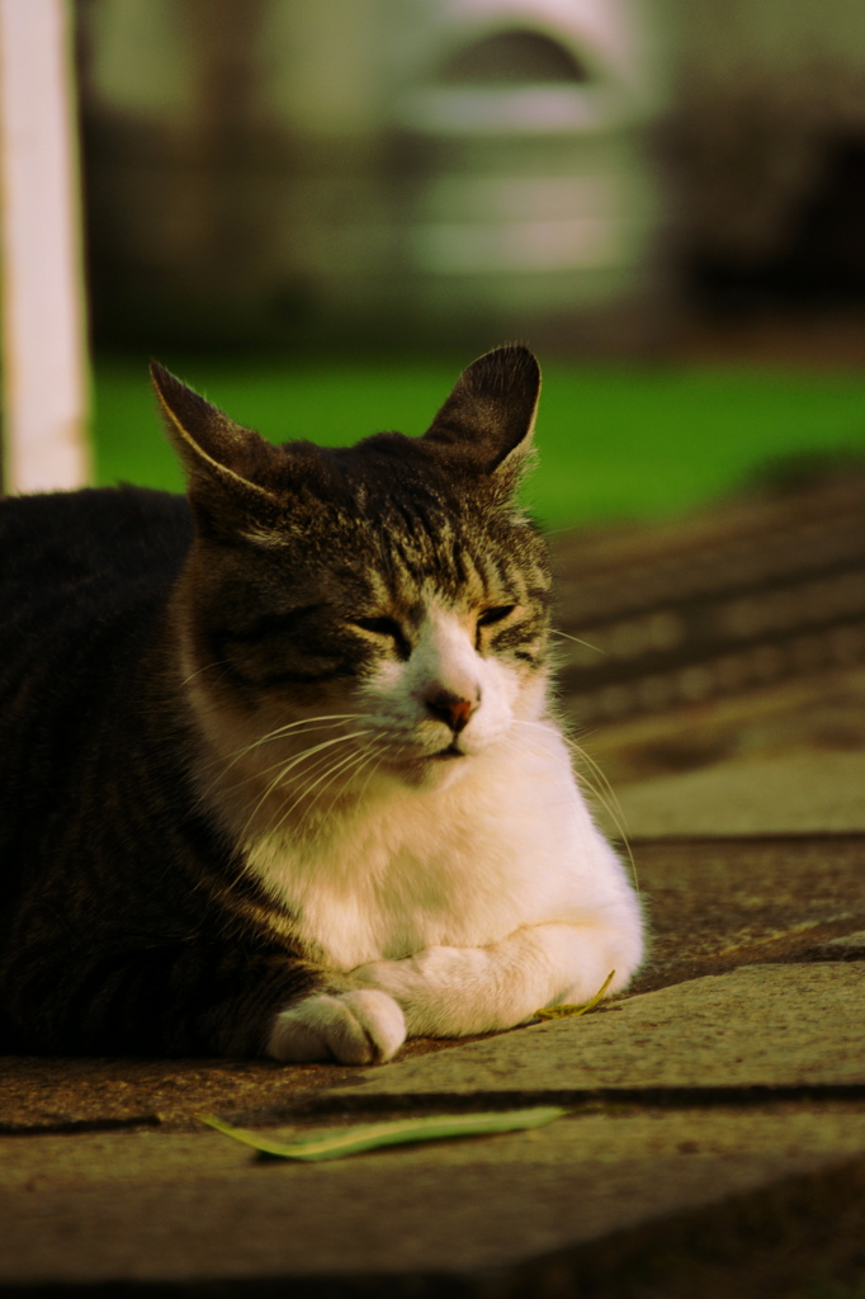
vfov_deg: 4.6
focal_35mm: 450
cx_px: 432
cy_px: 650
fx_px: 16228
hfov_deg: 3.1
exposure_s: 1/250
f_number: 5.6
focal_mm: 300
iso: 200
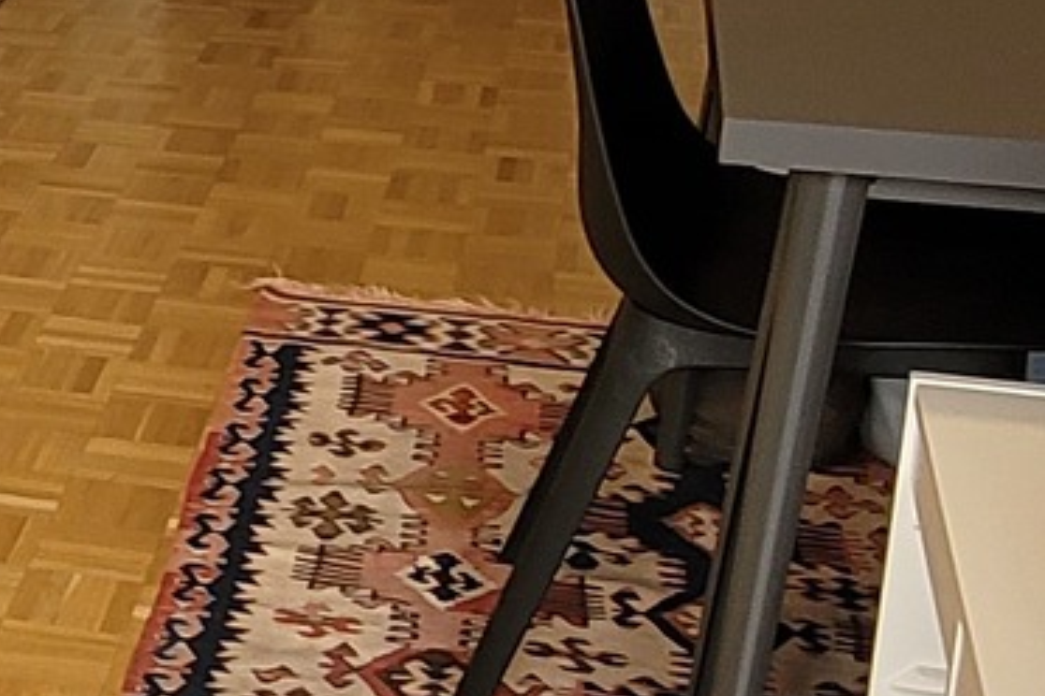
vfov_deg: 14.6
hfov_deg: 19.3
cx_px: -494
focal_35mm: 93
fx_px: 2699
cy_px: 98
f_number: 2.2
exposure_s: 1/50
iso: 64
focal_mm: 1.74
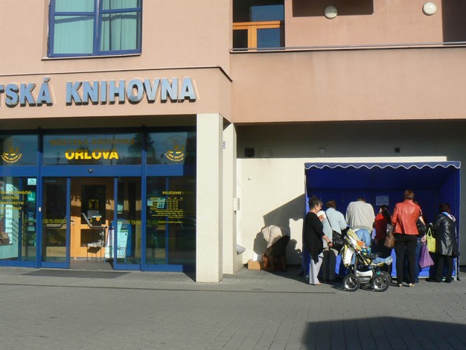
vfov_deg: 31.5
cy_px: 168
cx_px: 234
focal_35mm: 46
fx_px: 619
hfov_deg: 41.2
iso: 80
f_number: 7.1
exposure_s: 1/400
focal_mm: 6
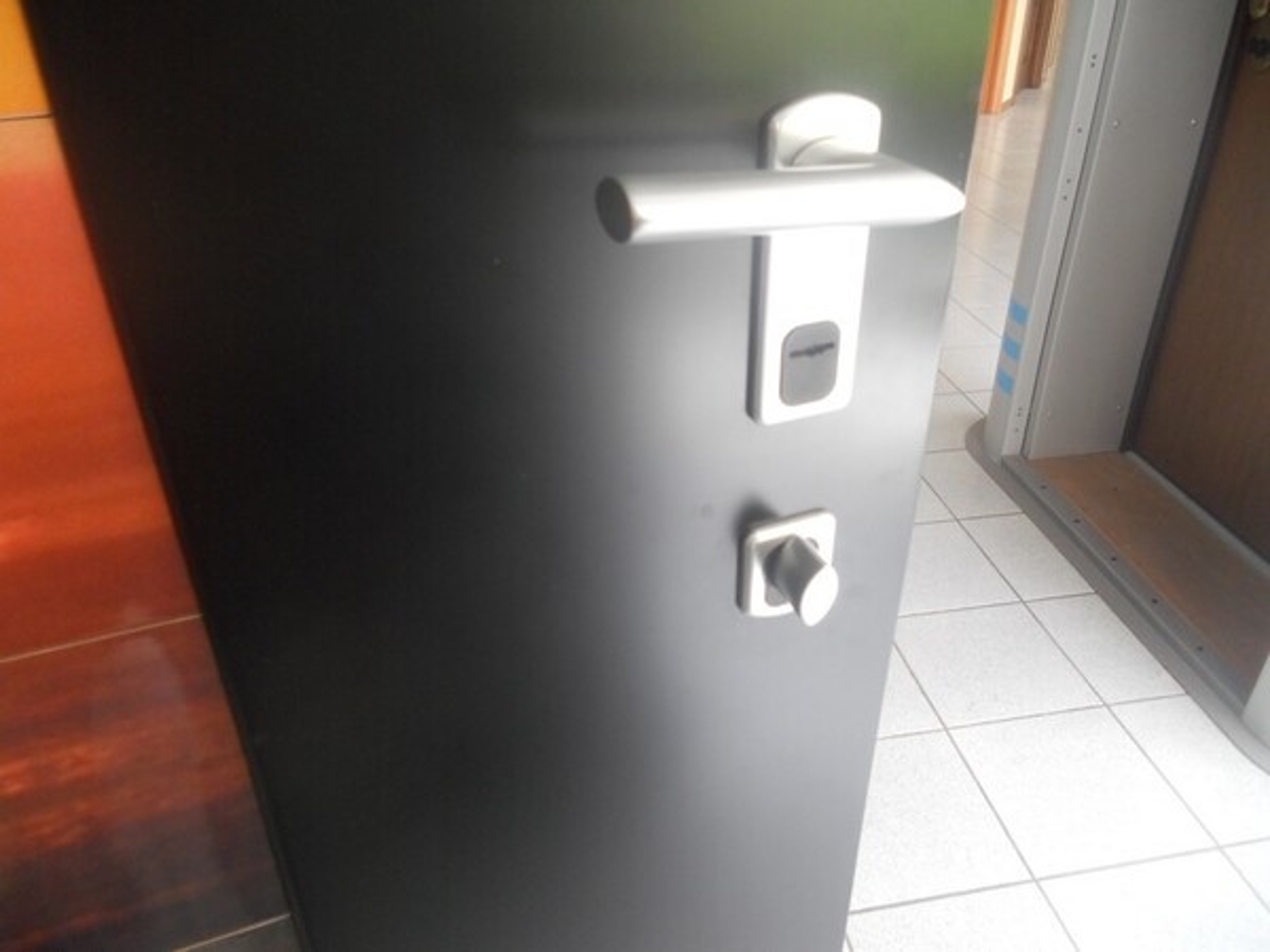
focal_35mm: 27
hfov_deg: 65.3
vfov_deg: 51.4
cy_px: 476
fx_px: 991
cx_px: 635
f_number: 3.2
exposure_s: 1/30
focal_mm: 4.9
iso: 160
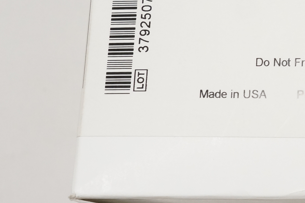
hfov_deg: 12.9
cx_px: 478
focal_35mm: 150
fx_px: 1270
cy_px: 38
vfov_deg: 9.1
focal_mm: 28
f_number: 8
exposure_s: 1/100
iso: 800
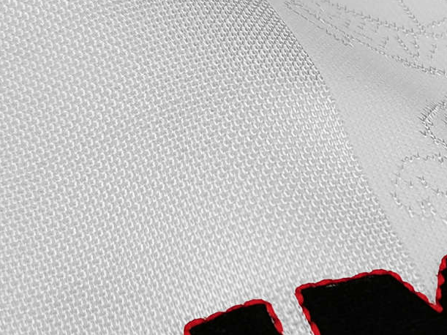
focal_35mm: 131
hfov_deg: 14.6
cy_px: 294
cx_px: 537
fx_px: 1691
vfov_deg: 11.3
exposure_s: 1/100
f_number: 1.8
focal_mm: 5.58
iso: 80
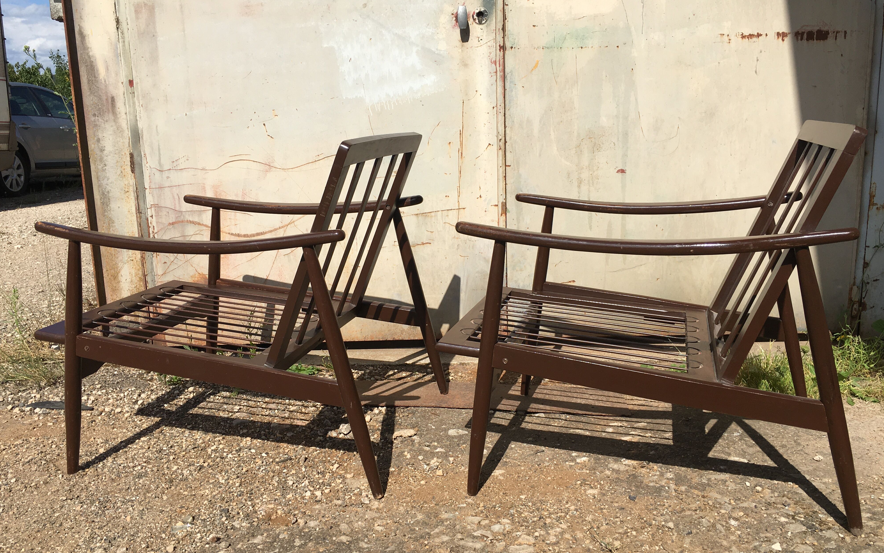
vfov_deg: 40.6
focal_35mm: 31
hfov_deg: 61.2
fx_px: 747
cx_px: 444
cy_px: 280
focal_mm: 4.15
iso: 25
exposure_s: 1/1972
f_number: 2.2
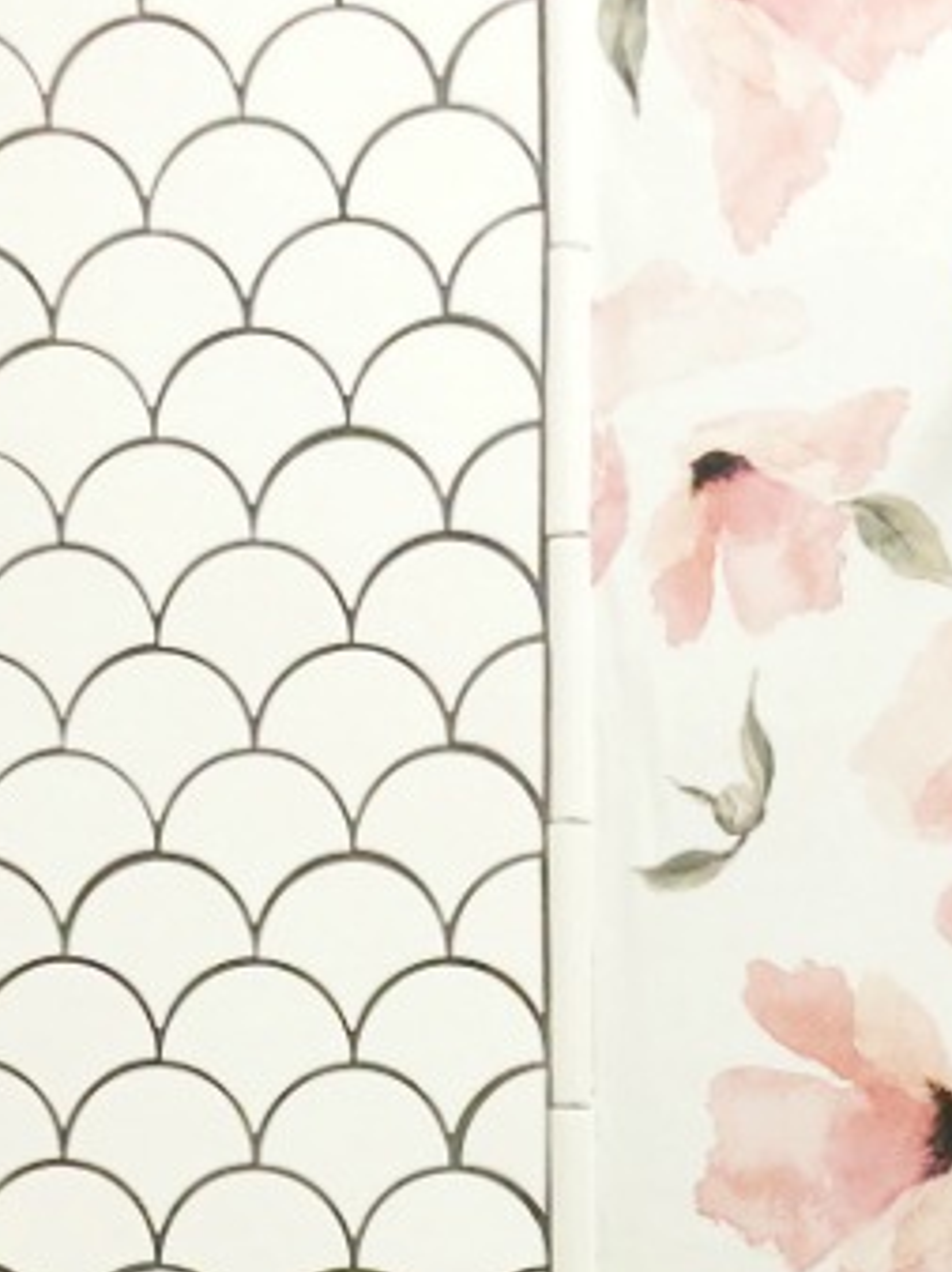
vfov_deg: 24.4
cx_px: 903
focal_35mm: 73
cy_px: 1494
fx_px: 2680
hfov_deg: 19.7
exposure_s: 1/15
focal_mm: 3.99
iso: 64
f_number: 1.8
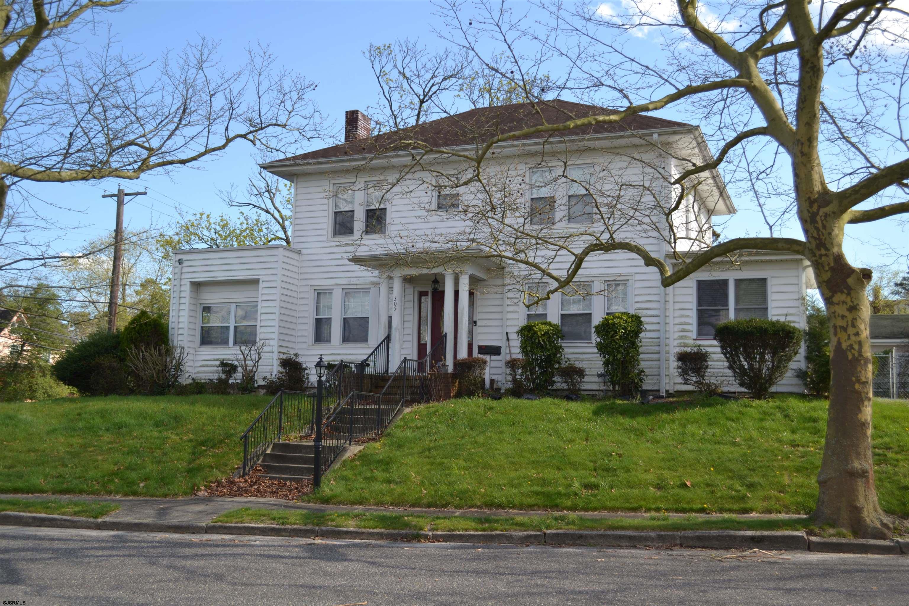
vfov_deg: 36.9
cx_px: 454
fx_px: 909
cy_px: 303
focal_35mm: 36
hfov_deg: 53.1
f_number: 4
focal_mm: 24
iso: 100
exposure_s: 1/320
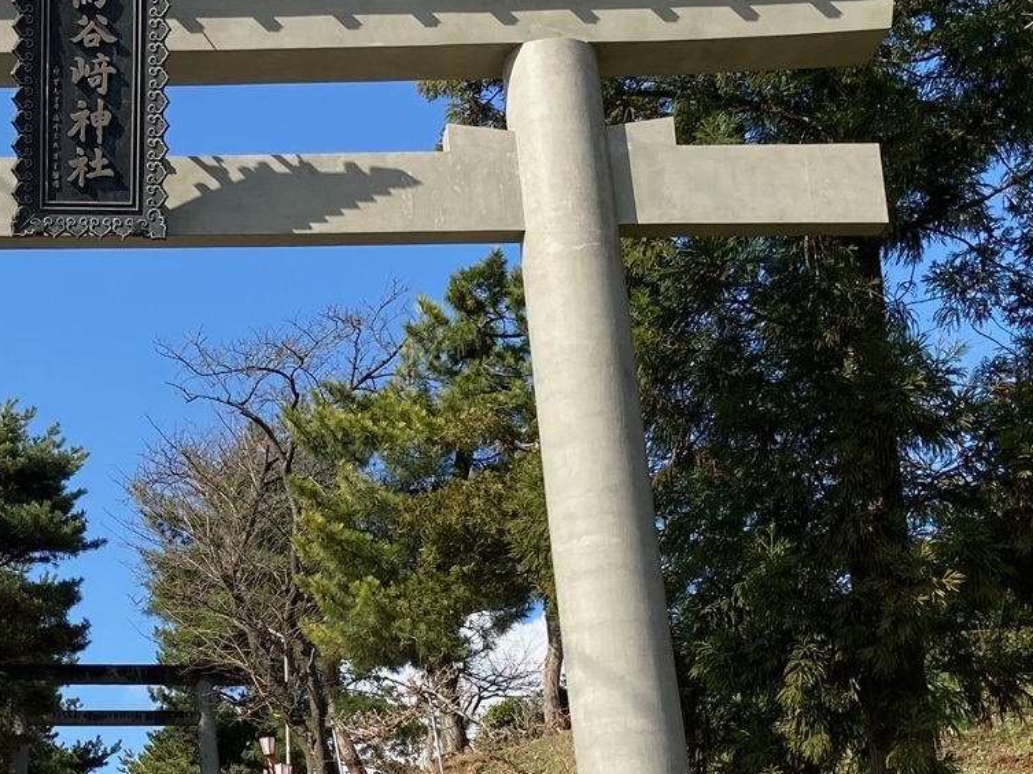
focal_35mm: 75
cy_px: 563
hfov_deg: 25.3
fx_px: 2237
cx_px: 137
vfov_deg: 19.5
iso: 20
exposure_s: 1/1372
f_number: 1.8
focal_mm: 3.99
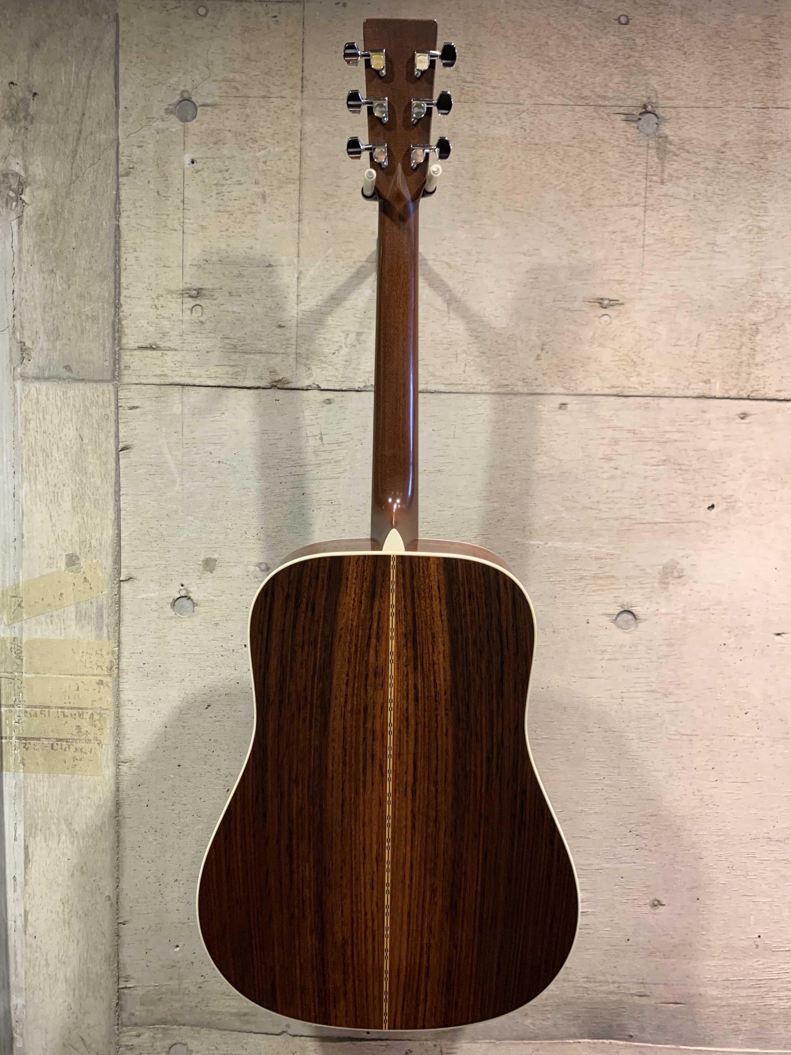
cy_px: 528
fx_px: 792
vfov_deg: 67.3
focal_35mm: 26
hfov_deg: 53.1
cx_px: 396
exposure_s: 1/40
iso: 400
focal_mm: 4.25
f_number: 1.8
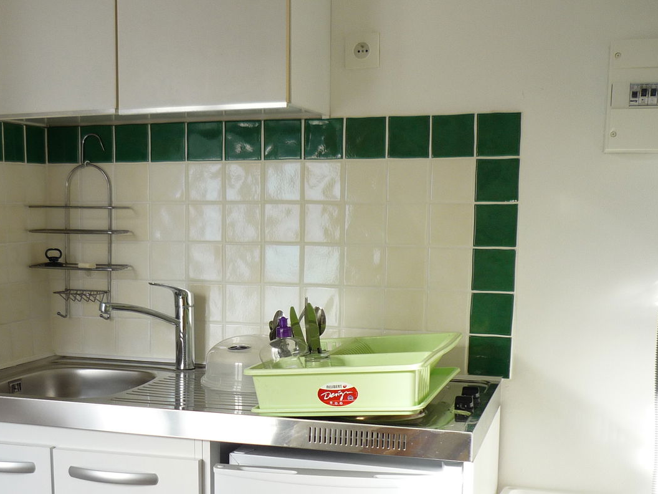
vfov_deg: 28.8
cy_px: 344
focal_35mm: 50
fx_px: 950
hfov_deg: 37.7
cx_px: 211
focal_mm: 5.5
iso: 100
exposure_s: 1/60
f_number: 2.8
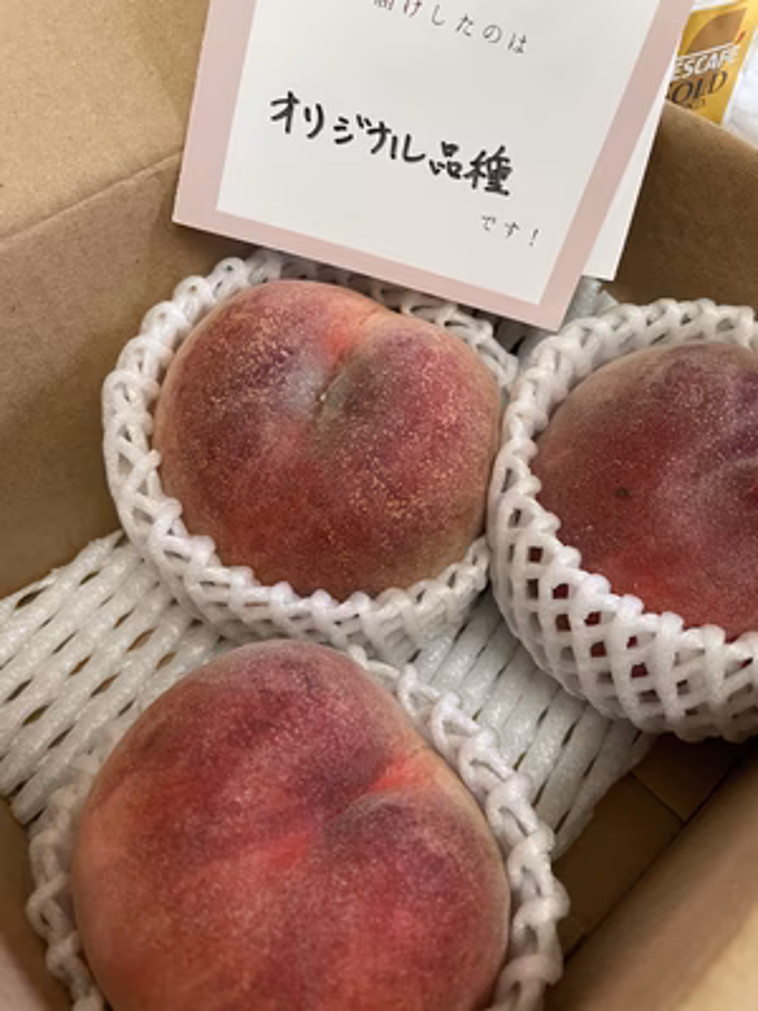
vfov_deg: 67.3
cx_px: 379
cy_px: 506
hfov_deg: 53.1
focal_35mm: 26
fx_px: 759
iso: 125
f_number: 1.6
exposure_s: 1/50
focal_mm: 4.2
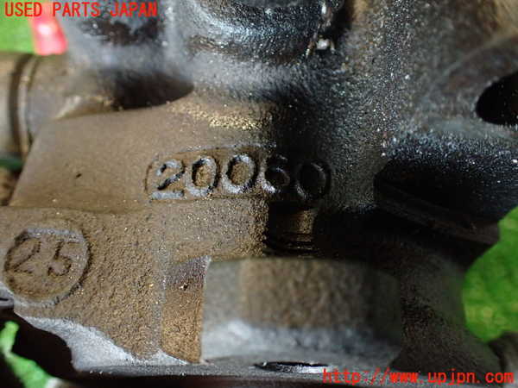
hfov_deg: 56.8
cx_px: 259
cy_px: 194
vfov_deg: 44.2
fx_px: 479
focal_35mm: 32
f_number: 2.4
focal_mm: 5.79
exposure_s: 1/30
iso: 640
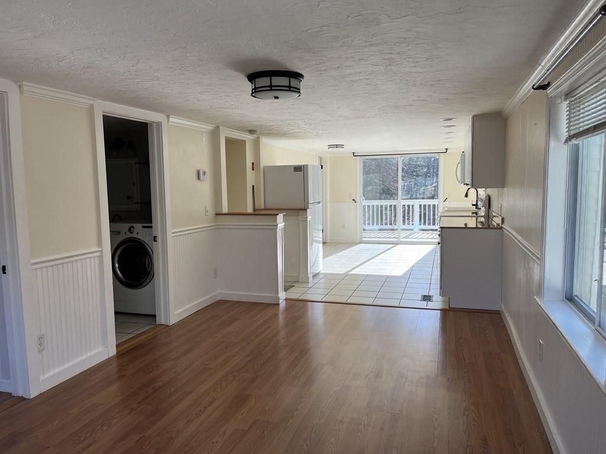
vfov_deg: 53.1
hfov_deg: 67.3
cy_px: 227
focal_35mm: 26
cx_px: 303
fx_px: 455
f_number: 1.6
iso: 50
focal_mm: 5.1
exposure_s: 1/407
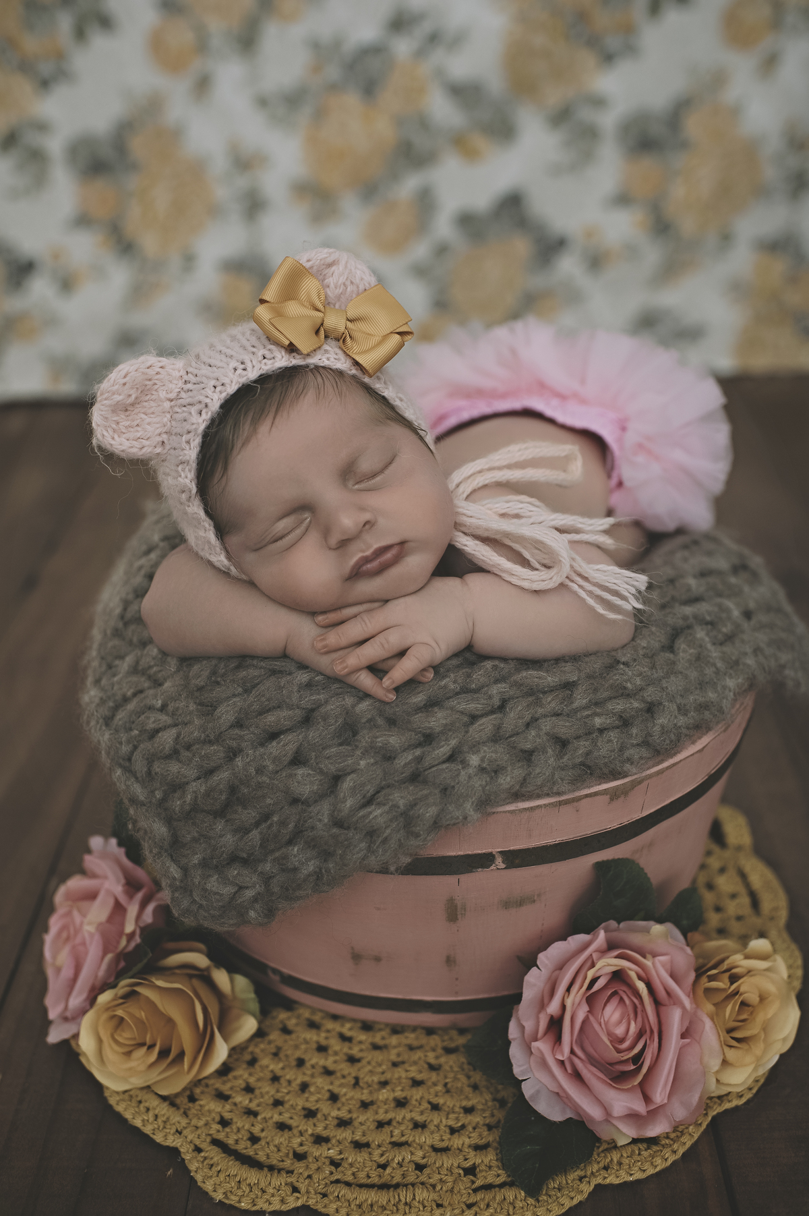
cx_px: 404
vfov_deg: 54.5
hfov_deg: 37.8
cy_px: 608
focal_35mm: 35
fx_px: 1181
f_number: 2.8
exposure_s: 1/250
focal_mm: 35
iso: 200
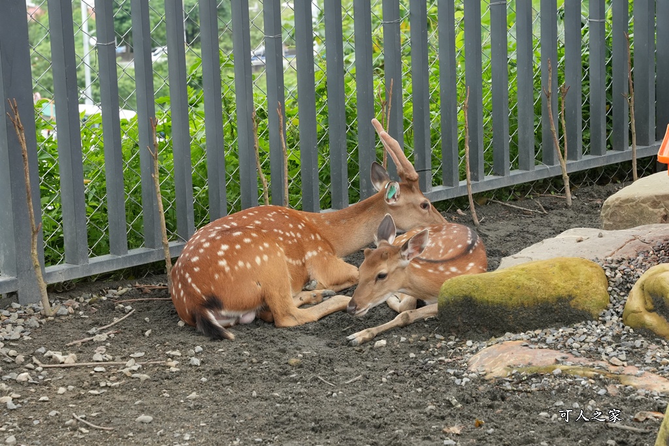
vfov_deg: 13.0
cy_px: 223
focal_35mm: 105
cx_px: 334
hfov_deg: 19.5
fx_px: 1951
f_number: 8
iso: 1600
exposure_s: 1/800
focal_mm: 70
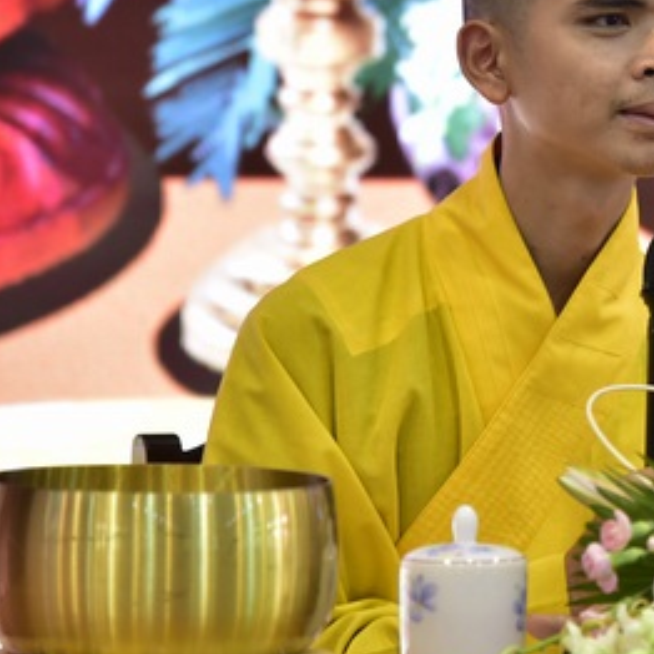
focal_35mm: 253
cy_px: 142
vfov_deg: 6.9
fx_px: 5408
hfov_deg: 6.9
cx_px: 764
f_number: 4
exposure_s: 1/50
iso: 1000
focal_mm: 120
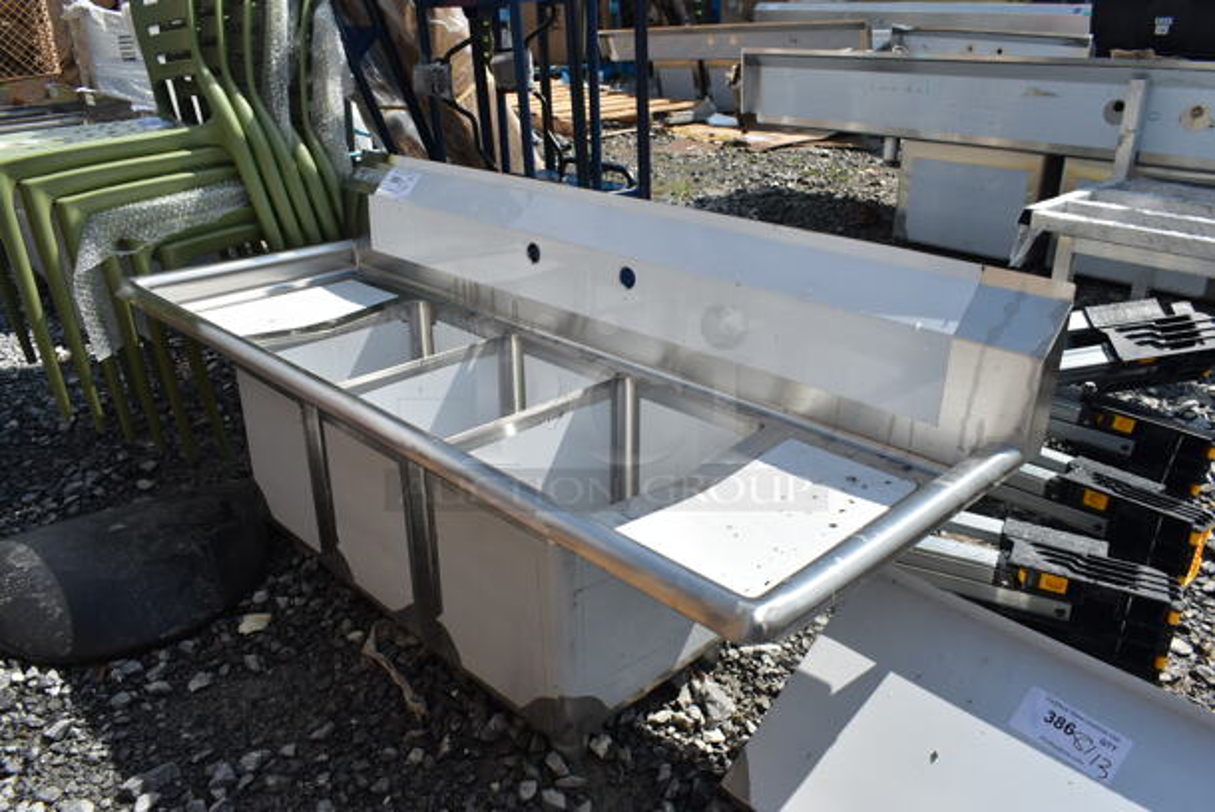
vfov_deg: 48.0
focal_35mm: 27
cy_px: 406
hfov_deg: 67.3
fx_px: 912
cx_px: 608
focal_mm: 18
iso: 100
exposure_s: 1/250
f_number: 8
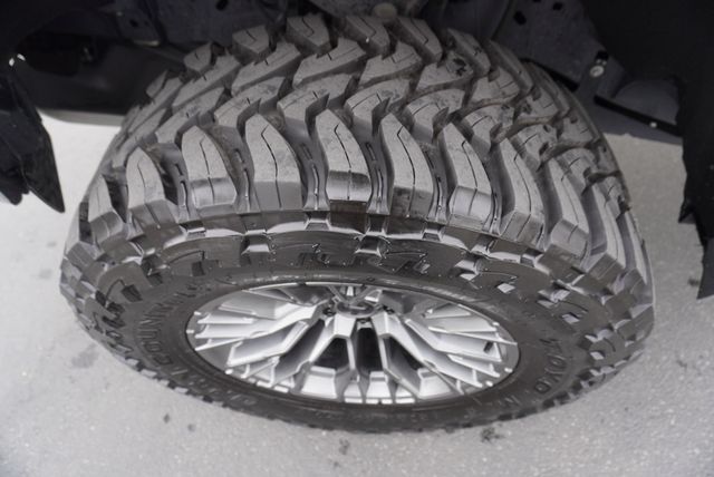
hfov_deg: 73.7
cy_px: 238
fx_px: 476
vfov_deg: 53.2
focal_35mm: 24
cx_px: 357
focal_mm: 16
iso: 200
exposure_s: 1/160
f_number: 4
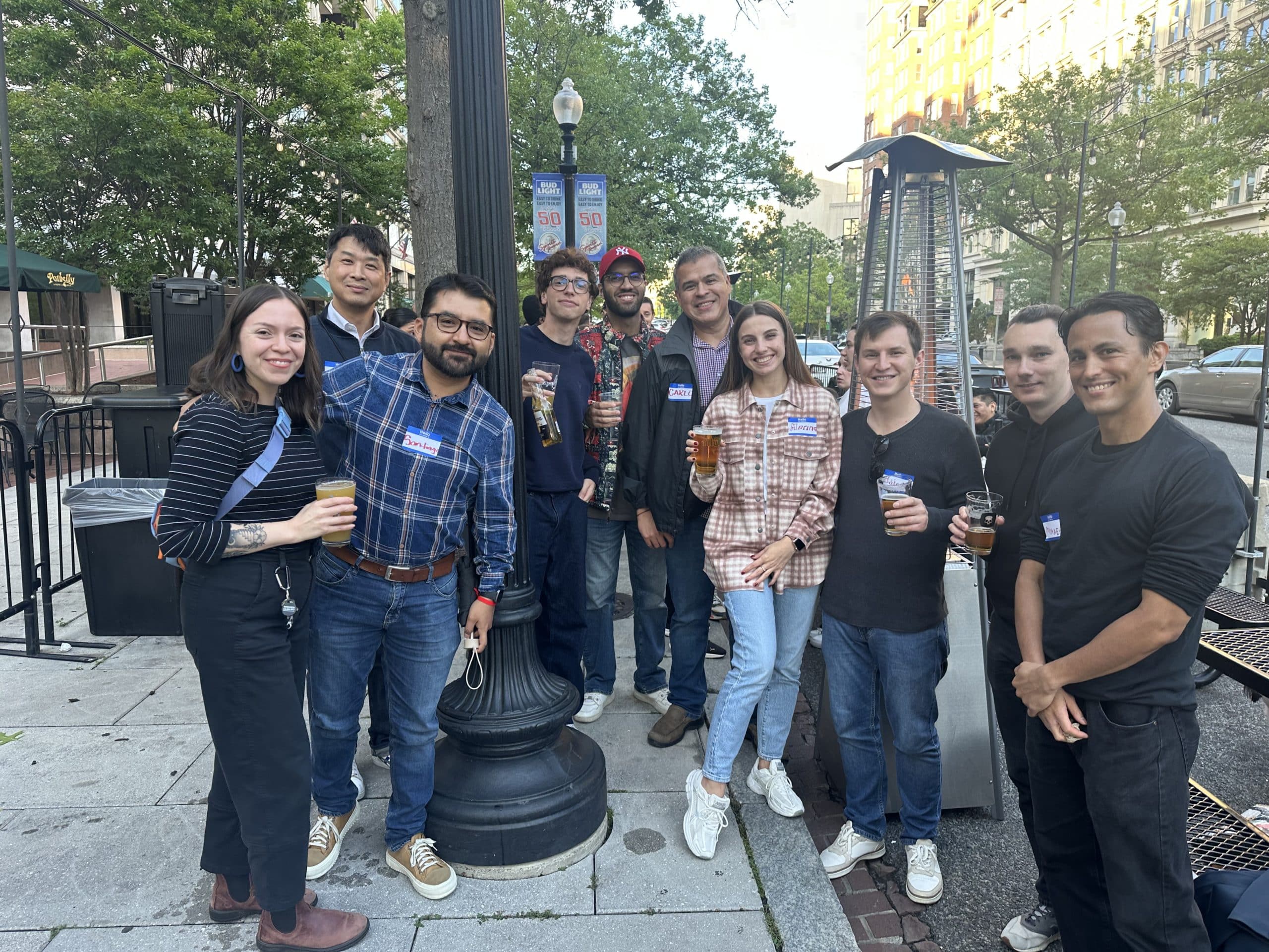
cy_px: 476
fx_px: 880
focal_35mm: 24
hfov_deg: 71.6
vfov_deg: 56.8
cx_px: 634
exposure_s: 1/120
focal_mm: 6.86
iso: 80
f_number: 1.78
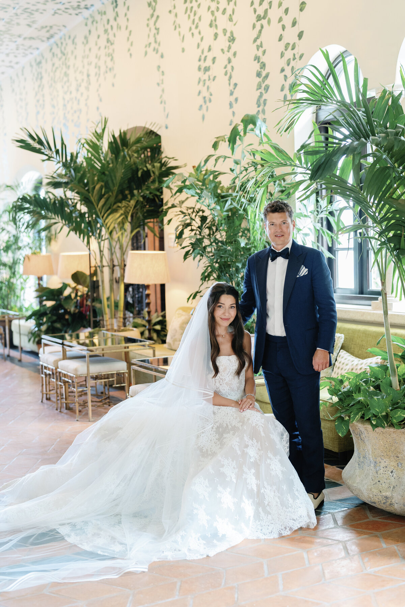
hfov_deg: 27.0
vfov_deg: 39.6
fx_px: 844
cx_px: 202
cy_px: 304
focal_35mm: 50
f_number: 2
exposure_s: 1/80
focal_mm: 50
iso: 1000
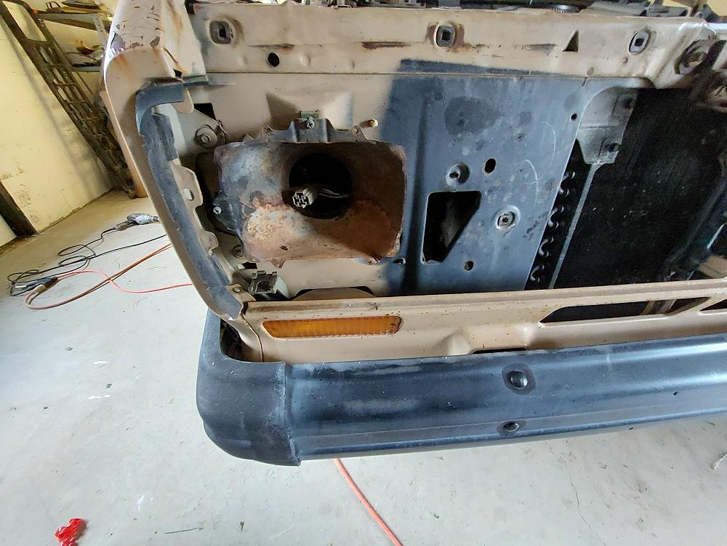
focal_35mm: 13
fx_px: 273
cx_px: 364
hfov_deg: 106.2
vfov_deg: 89.9
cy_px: 273
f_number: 2.2
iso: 640
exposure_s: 1/24
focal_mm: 1.74
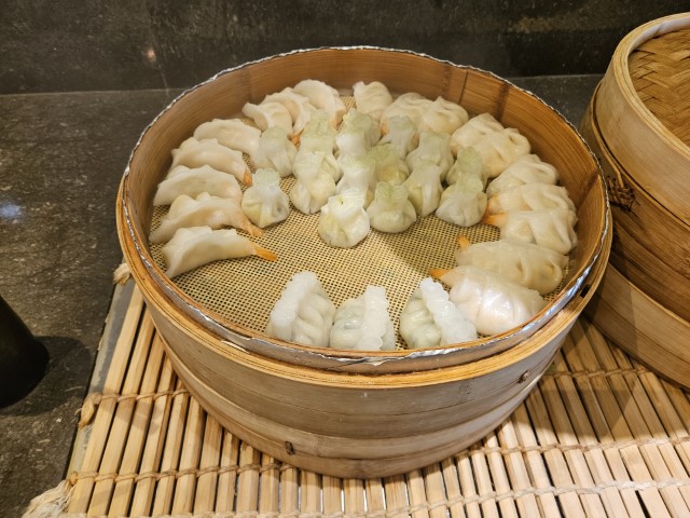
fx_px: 458
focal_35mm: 23
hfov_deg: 73.9
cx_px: 345
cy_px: 259
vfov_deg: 58.9
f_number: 1.8
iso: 160
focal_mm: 5.4
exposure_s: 1/120
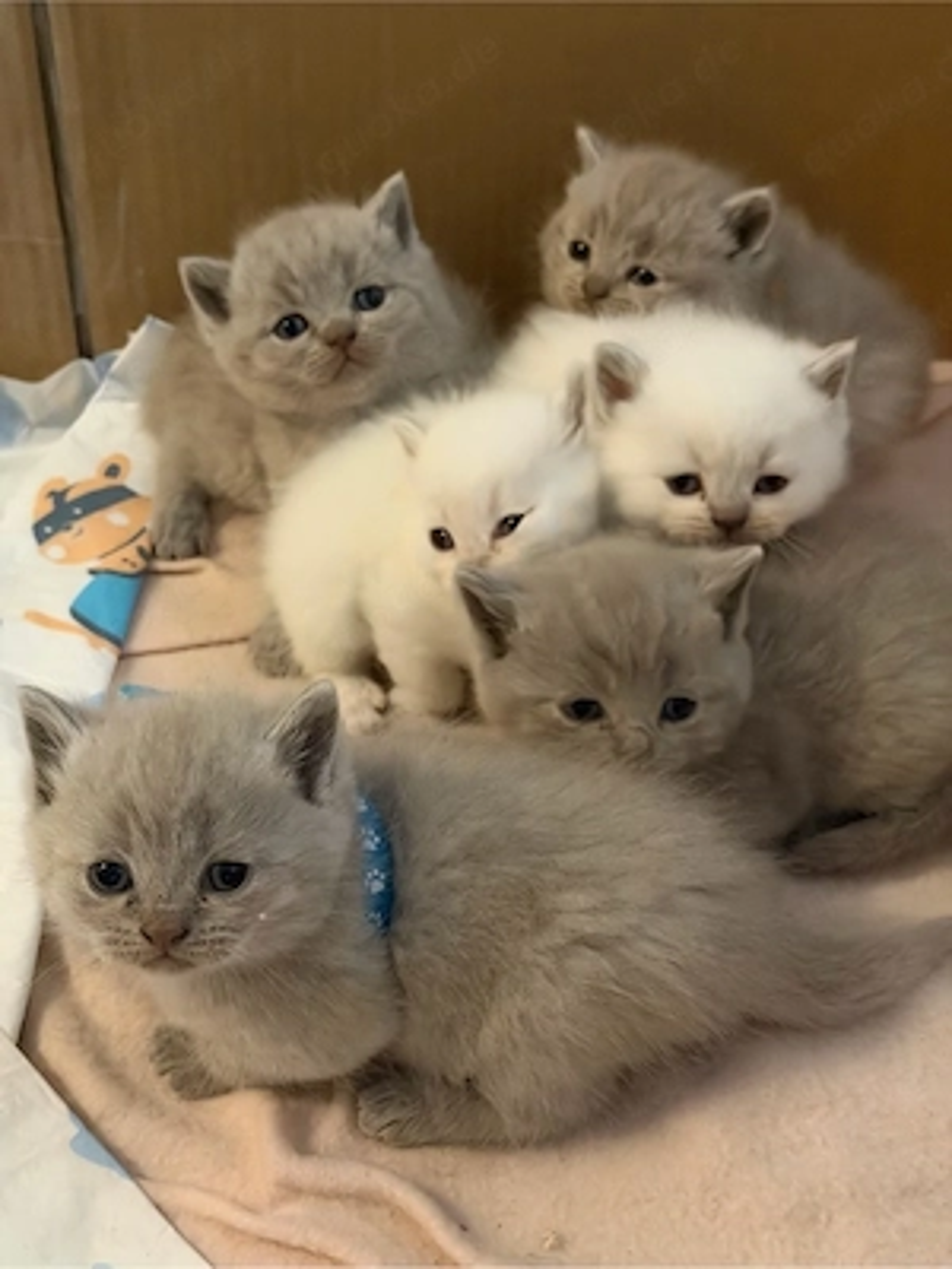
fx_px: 1760
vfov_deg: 39.7
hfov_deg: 30.3
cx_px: 476
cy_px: 634
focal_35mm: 48
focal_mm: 6.76
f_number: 1.78
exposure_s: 1/30
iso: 640
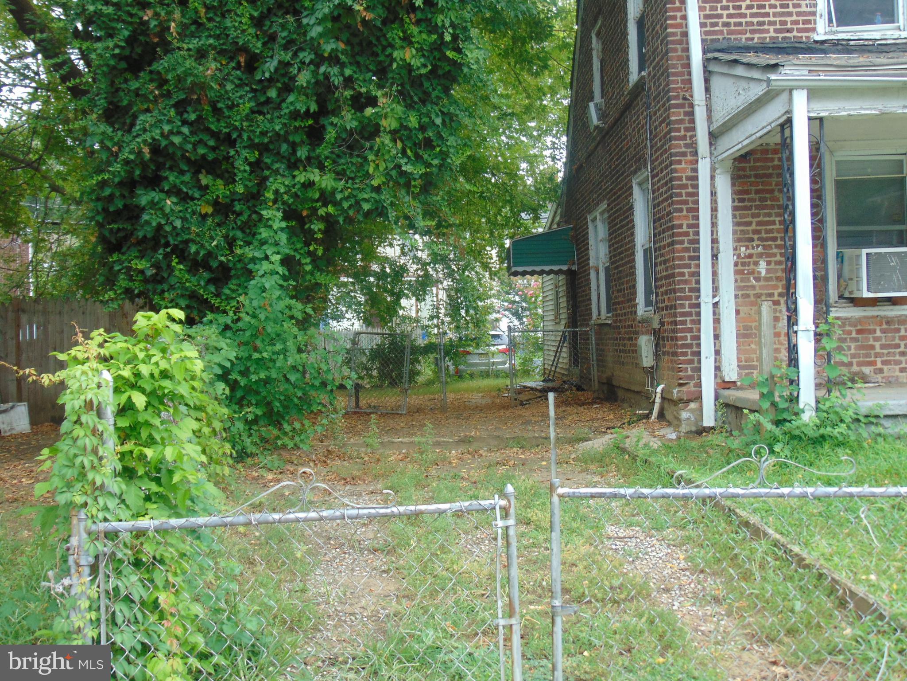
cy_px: 340
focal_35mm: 42
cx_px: 454
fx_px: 1100
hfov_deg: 44.8
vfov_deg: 34.3
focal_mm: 7.6
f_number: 3.3
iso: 80
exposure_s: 1/60
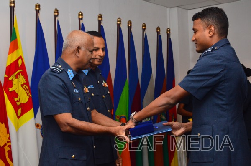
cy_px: 83
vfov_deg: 21.5
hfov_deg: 31.9
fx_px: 439
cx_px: 126
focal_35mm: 63
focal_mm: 42
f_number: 7.1
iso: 800
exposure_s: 1/100
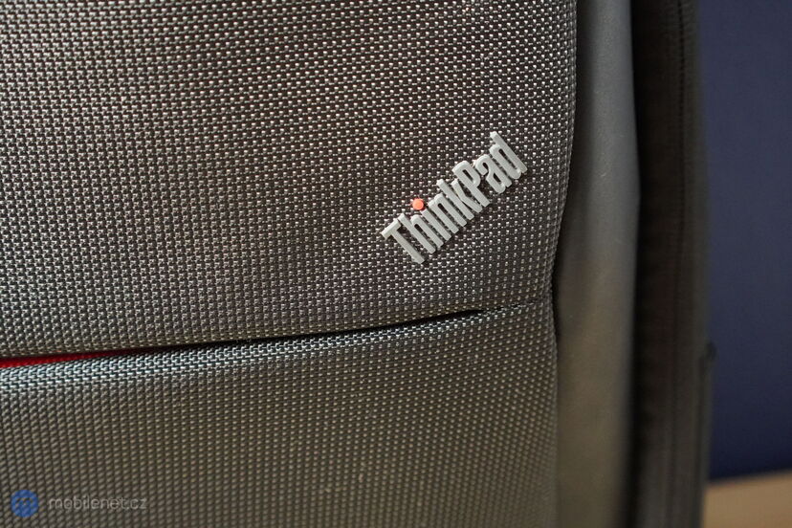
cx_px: 396
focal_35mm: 52
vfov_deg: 25.8
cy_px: 264
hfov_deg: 37.9
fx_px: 1155
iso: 5000
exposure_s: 1/160
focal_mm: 35
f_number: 4.5
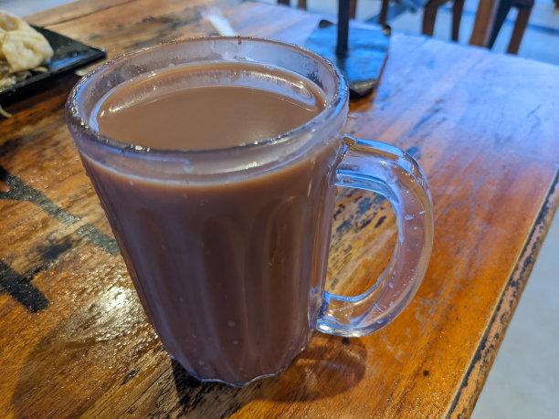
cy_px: 210
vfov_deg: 51.4
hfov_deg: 65.3
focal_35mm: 27
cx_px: 280
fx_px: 436
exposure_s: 1/33.3
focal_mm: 4.38
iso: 146
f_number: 1.73
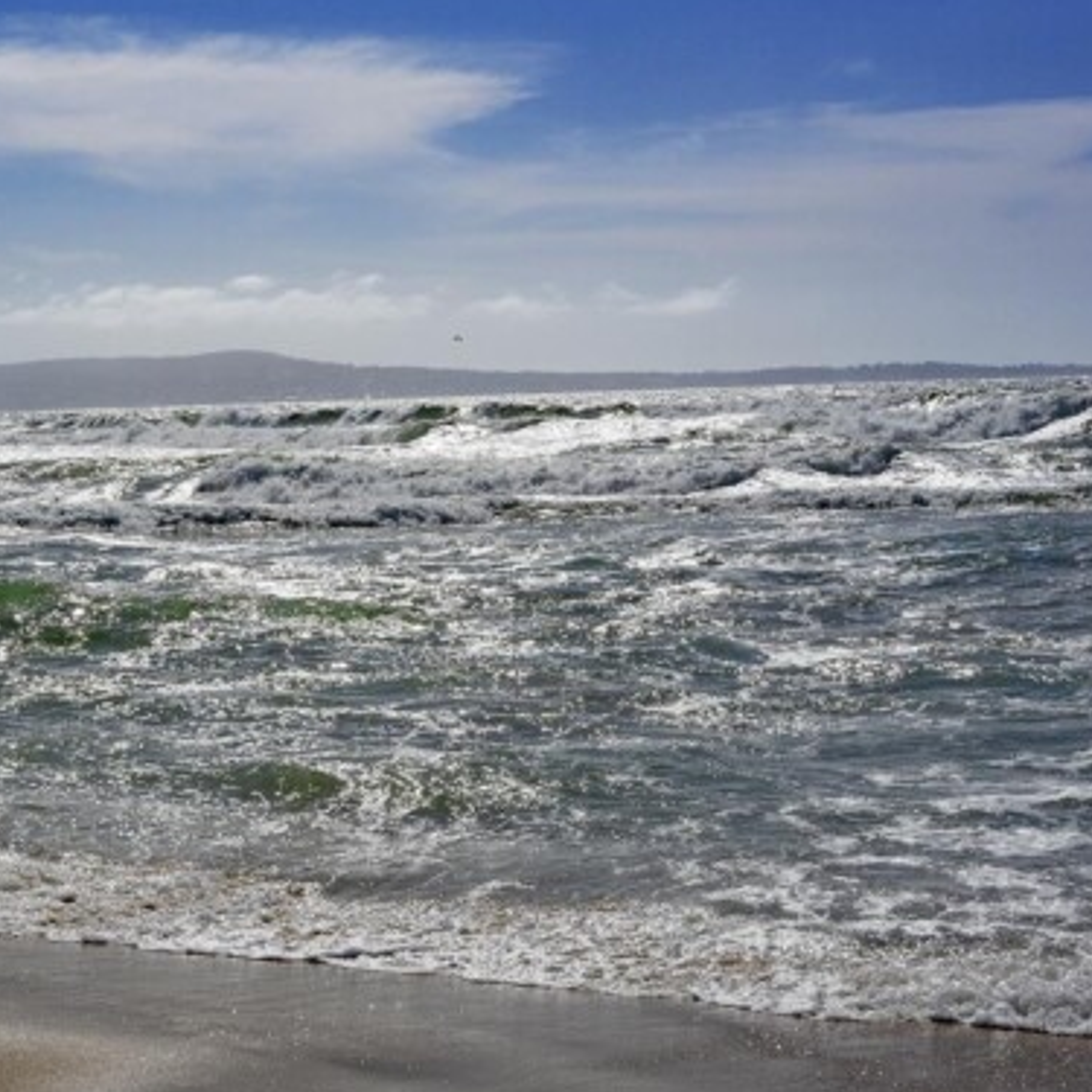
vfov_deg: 22.5
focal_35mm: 77
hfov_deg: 22.2
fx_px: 2748
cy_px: 555
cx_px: 227
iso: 100
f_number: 16
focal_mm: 50
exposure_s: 1/750
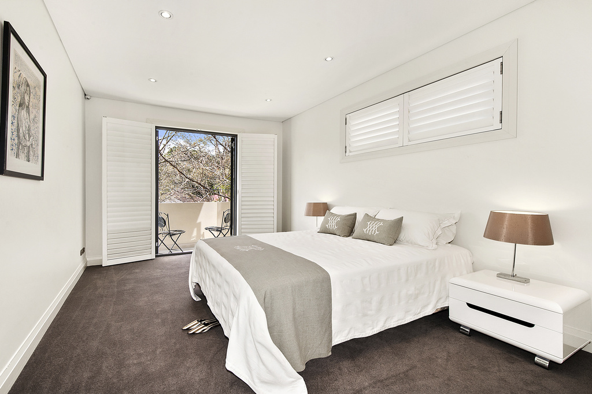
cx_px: 296
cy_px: 197
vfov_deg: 81.2
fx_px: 230
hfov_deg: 104.3
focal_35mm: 14
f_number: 11
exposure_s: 1/30
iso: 200
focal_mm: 14
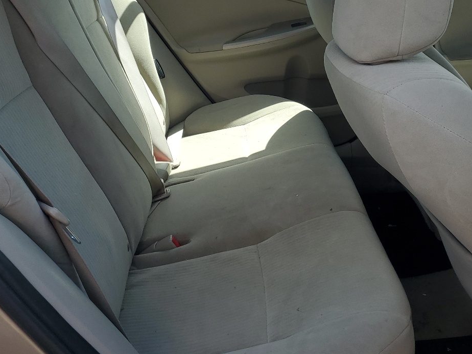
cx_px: 291
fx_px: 614
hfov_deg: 41.8
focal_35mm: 45
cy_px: 86
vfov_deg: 31.6
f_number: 1.5
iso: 50
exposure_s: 1/1111
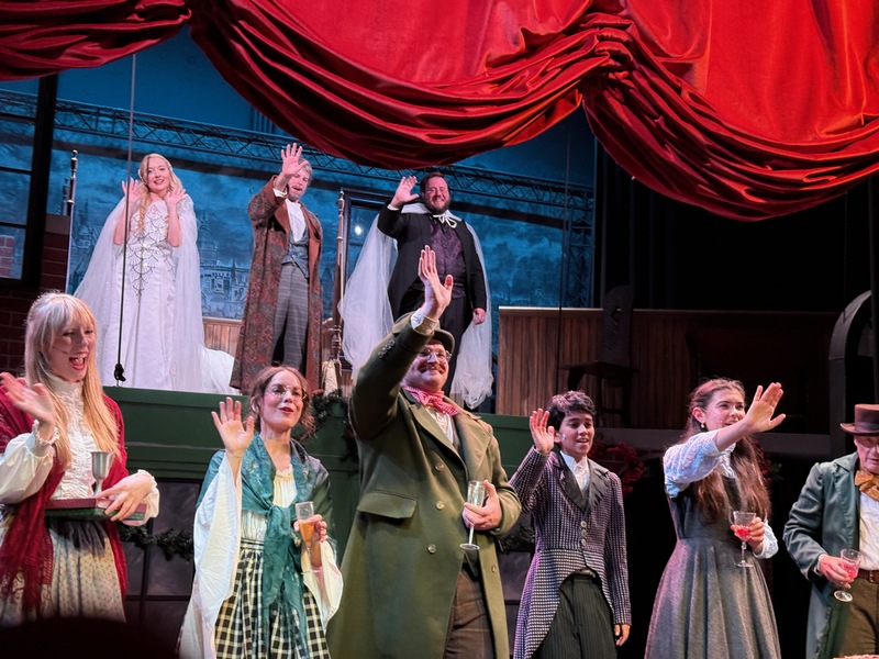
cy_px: 330
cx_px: 440
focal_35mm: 48
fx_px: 1219
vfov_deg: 30.3
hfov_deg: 39.7
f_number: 1.78
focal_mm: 6.76
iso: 80
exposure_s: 1/92
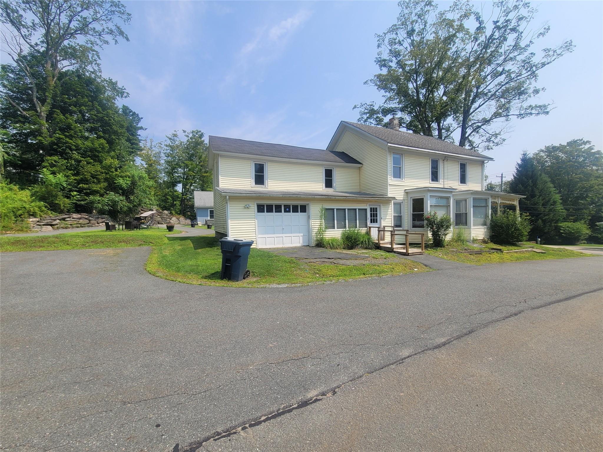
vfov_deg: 89.9
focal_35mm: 13
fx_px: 226
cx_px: 302
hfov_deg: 106.2
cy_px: 226
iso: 50
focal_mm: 2.2
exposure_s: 1/1874
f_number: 2.2
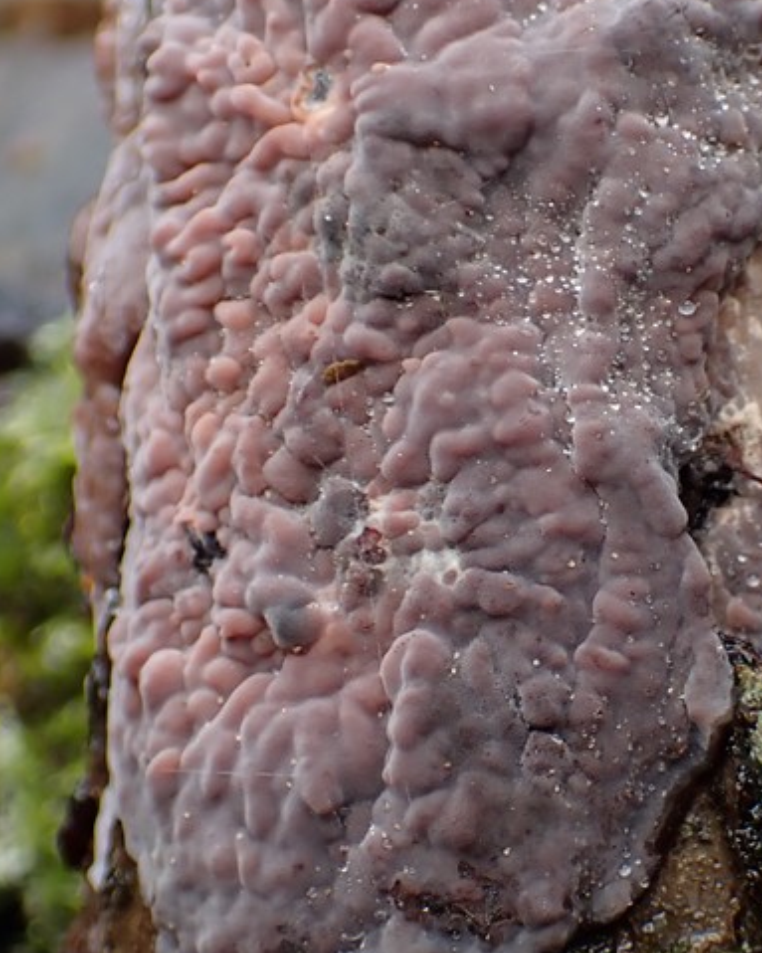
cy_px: 388
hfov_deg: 16.4
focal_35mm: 93
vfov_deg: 20.6
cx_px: 615
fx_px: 2623
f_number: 2.7
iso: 125
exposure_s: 1/160
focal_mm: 6.83
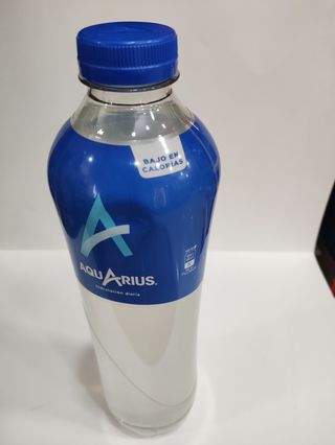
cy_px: 222
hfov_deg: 53.1
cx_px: 168
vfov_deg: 67.3
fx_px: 335
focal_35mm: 26
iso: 421
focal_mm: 4.74
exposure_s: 1/50
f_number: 1.79
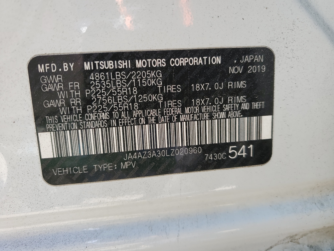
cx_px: 167
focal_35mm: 26
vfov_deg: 53.1
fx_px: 251
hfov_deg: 67.3
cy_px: 126
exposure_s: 1/208
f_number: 1.5
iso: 50
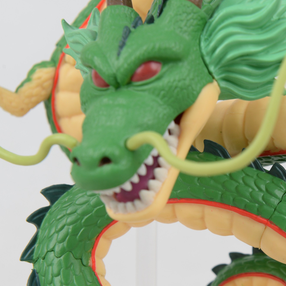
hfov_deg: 12.7
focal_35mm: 136
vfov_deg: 12.8
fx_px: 1271
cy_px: 211
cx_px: 271
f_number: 13
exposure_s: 1/100
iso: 500
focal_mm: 70
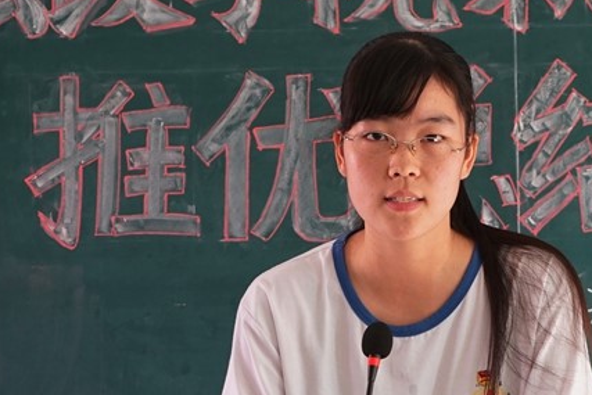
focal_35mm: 168
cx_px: 476
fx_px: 2763
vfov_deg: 8.2
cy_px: 236
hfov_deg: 12.2
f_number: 5.6
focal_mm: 70
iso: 800
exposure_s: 1/40
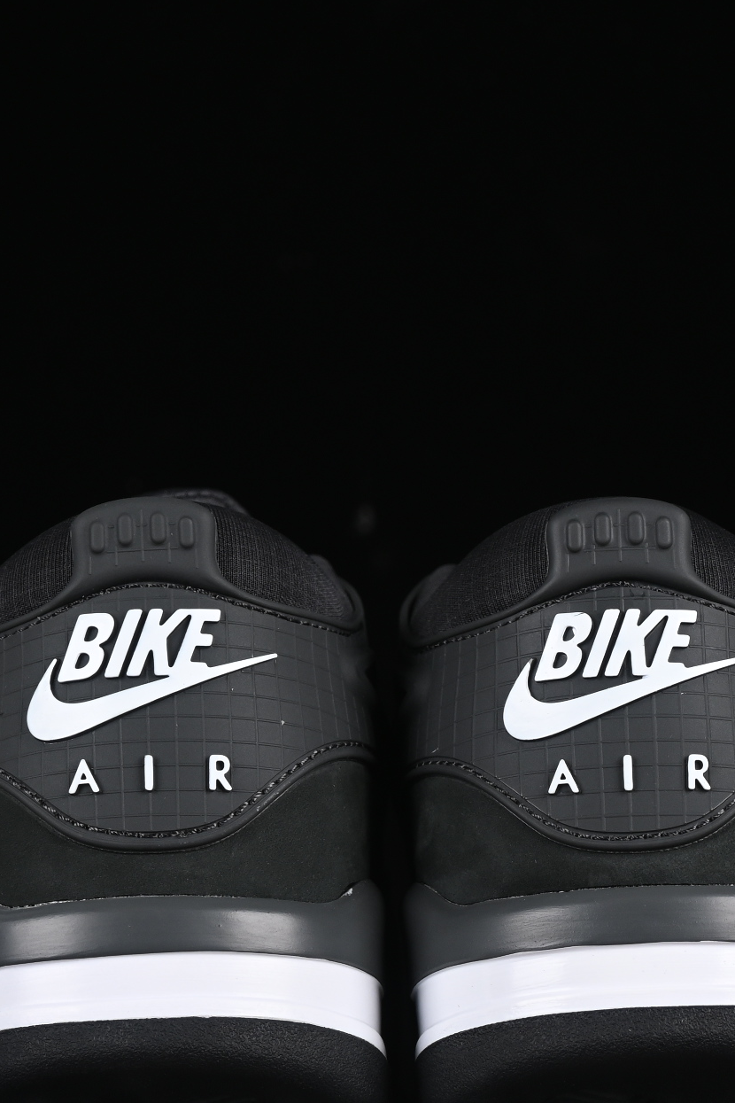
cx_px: 335
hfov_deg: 8.5
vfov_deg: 12.8
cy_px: 607
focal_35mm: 161
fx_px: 4930
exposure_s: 1/160
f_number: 7.1
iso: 160
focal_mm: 48
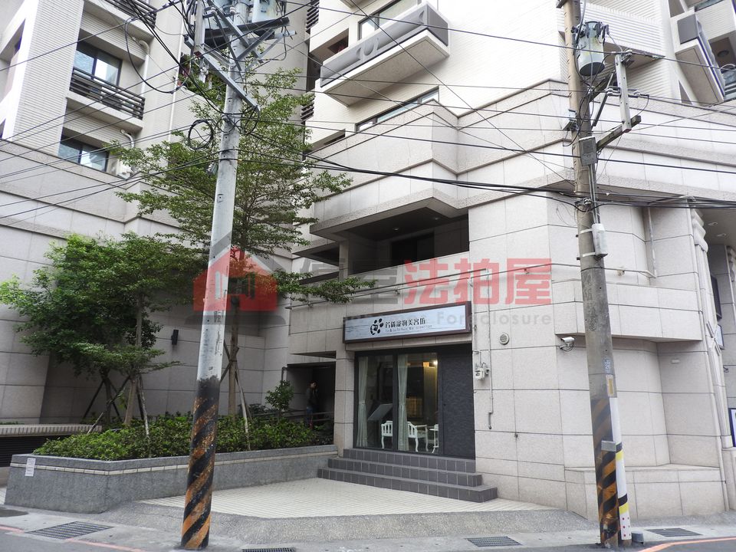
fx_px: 510
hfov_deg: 71.6
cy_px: 276
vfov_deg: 56.8
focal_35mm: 24
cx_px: 368
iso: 100
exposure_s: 1/30
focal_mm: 4.3
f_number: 3.3
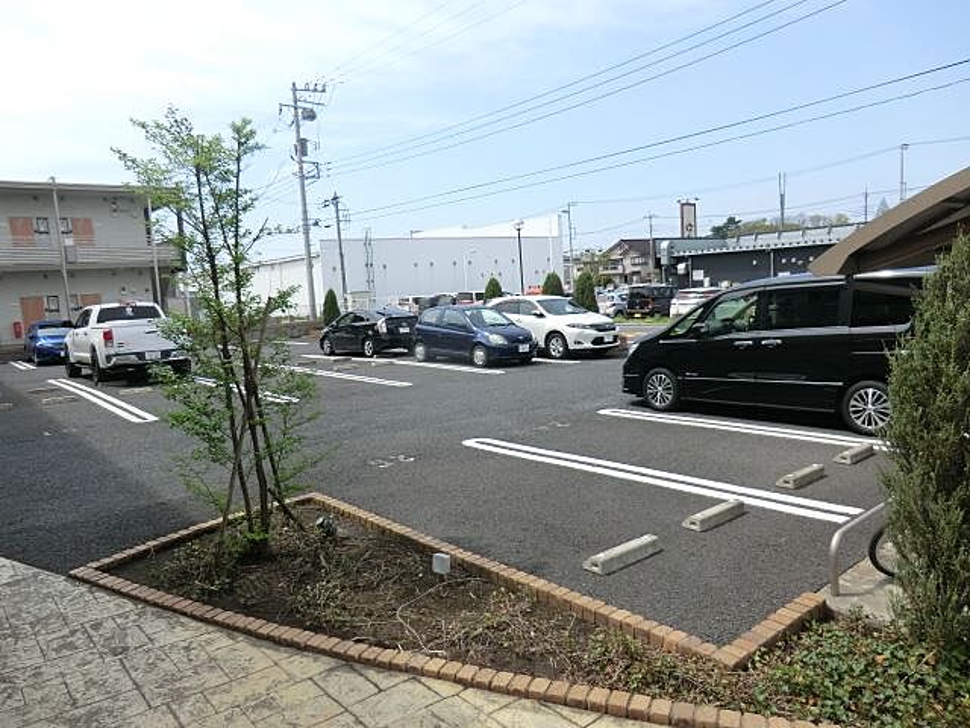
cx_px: 485
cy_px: 364
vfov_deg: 56.8
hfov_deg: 71.6
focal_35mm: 24
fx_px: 673
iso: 80
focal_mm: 4.3
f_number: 3.2
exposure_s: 1/800
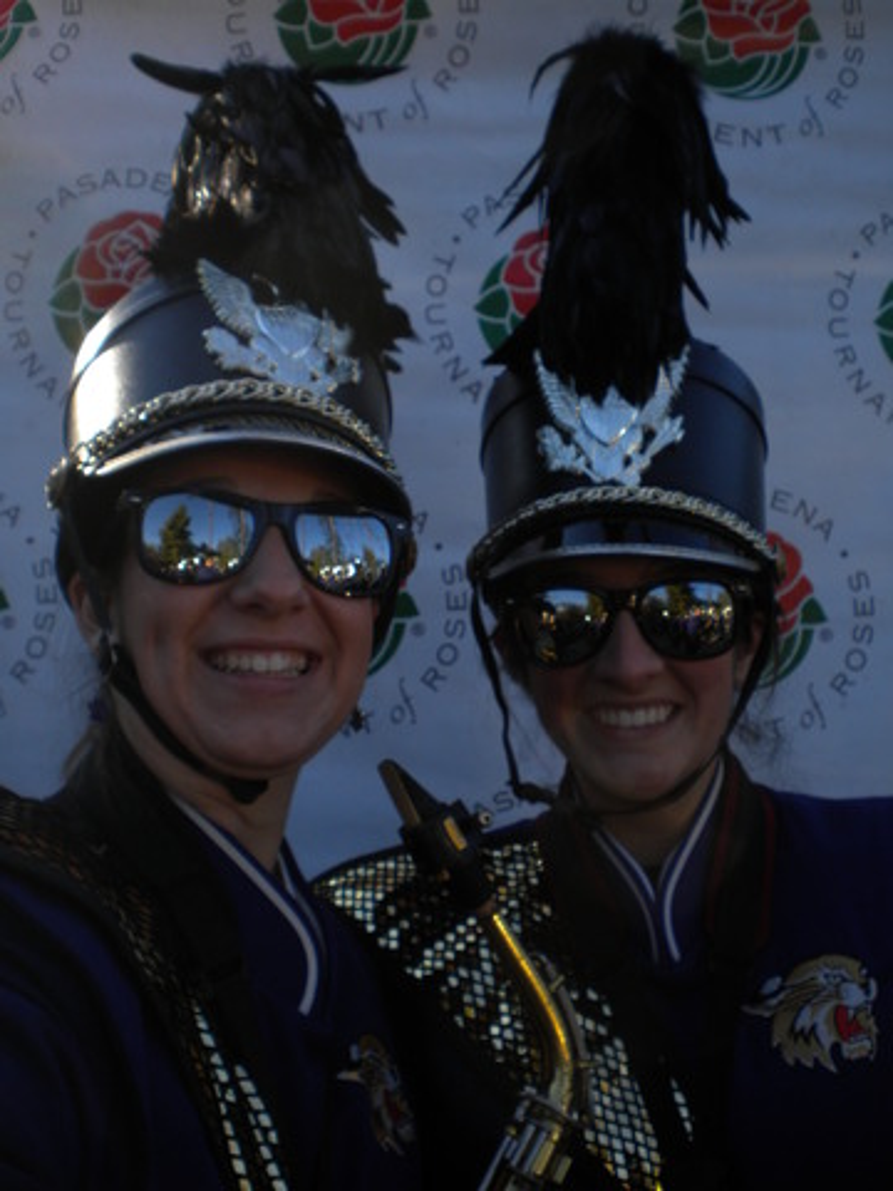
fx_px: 1204
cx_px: 446
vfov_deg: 52.6
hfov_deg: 40.7
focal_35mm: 35
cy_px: 596
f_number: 4.6
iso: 85
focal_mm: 6.3
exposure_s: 1/263
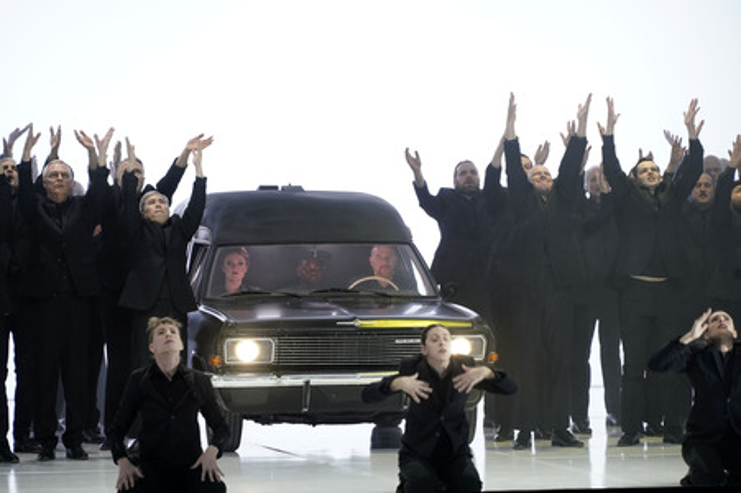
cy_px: 246
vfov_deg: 6.9
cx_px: 370
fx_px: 4114
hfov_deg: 10.3
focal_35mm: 200
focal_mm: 200
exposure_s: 1/320
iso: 2500
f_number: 5.6
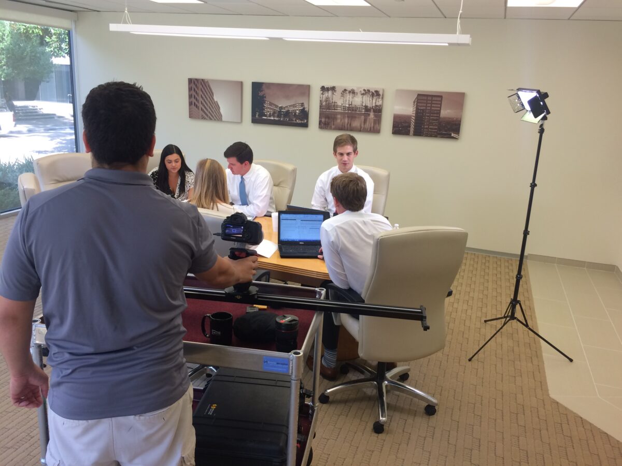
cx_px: 311
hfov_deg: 61.7
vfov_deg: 48.2
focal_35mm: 29
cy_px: 233
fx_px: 521
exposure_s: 1/40
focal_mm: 4.15
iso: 40
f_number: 2.2
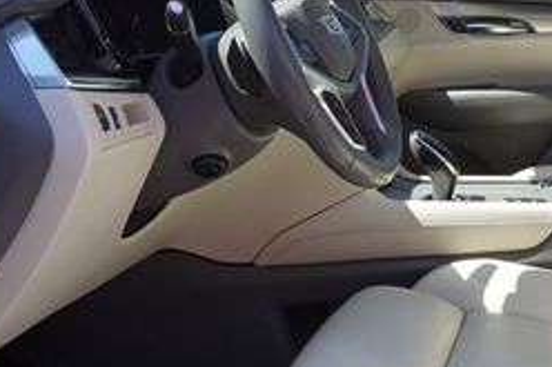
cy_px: 113
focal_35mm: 62
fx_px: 950
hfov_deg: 31.7
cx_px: 432
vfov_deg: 21.8
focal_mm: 16
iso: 100
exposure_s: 1/100
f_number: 8
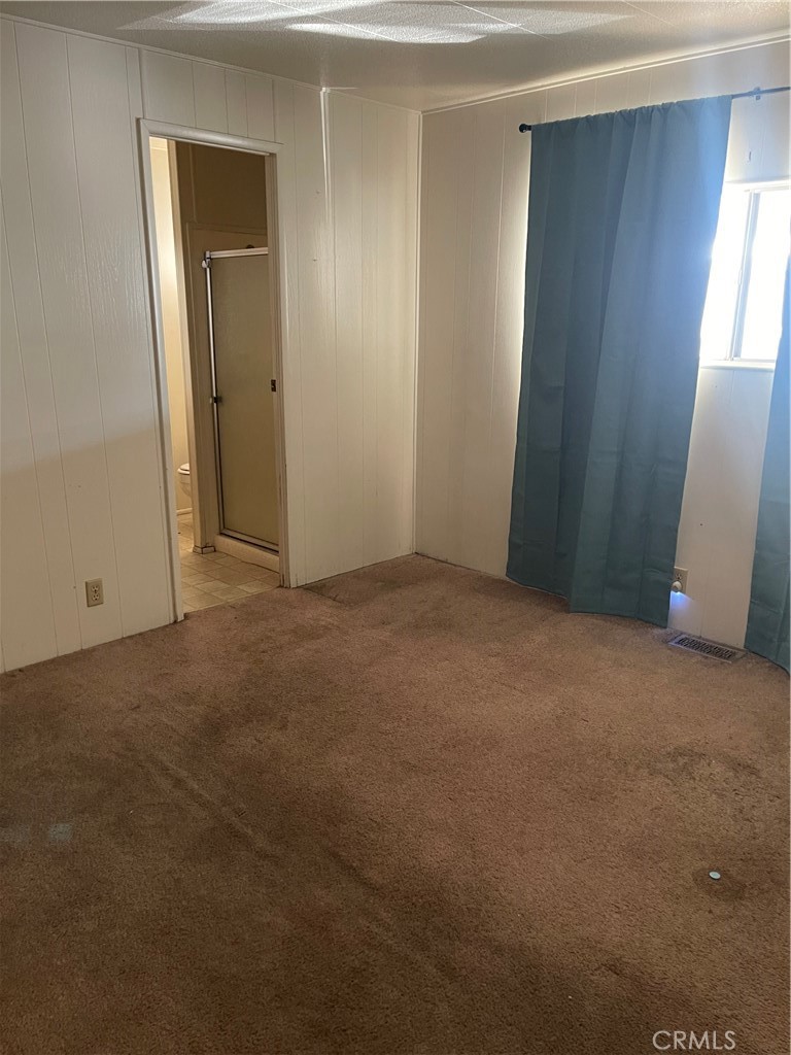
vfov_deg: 69.4
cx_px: 396
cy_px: 528
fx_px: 762
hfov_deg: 54.9
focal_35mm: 25
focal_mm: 5.1
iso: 500
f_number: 1.6
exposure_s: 1/40
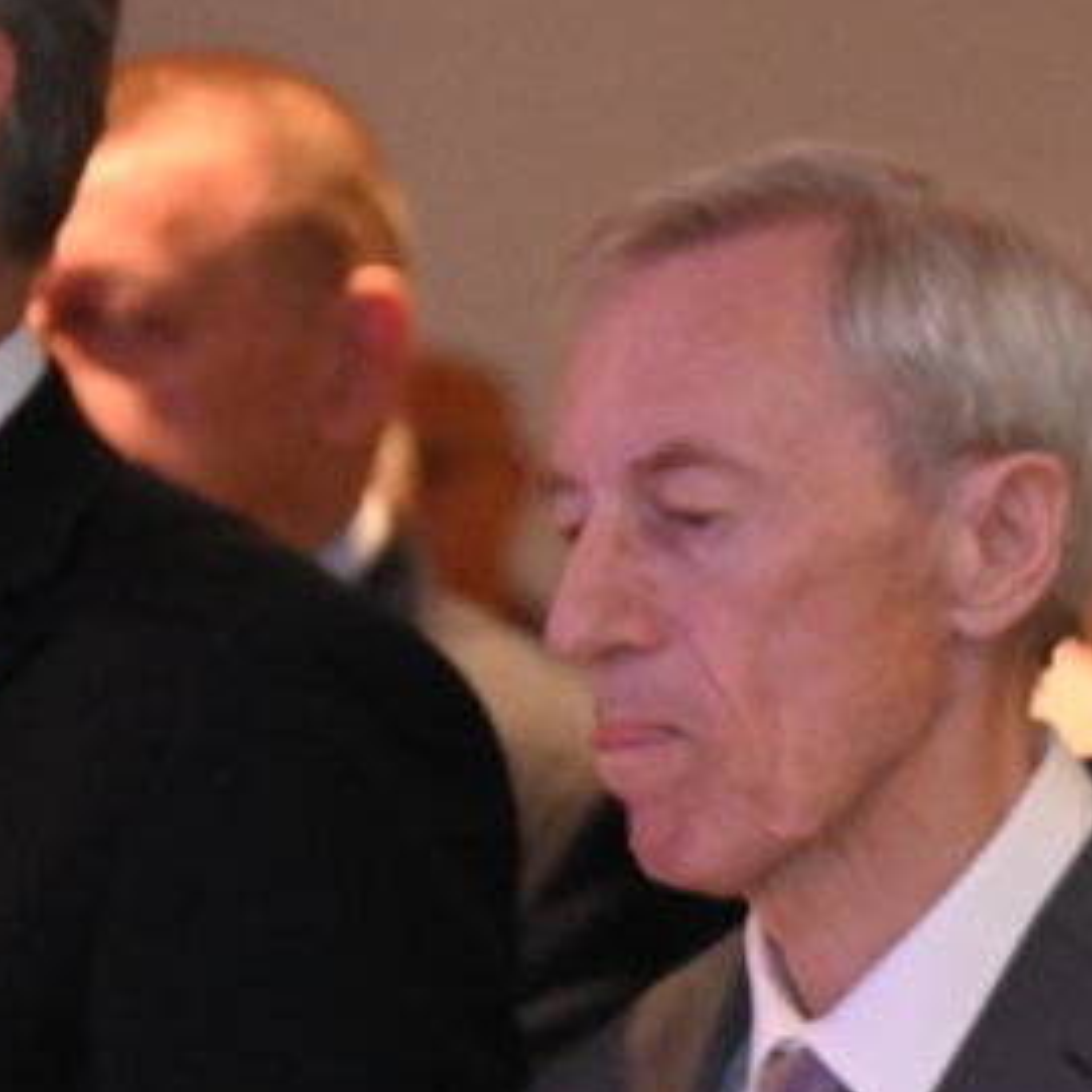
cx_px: 2011
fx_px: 14883
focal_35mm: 417
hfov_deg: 4.2
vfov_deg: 4.2
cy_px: 1134
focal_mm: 130
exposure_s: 1/160
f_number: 6.3
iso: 11400
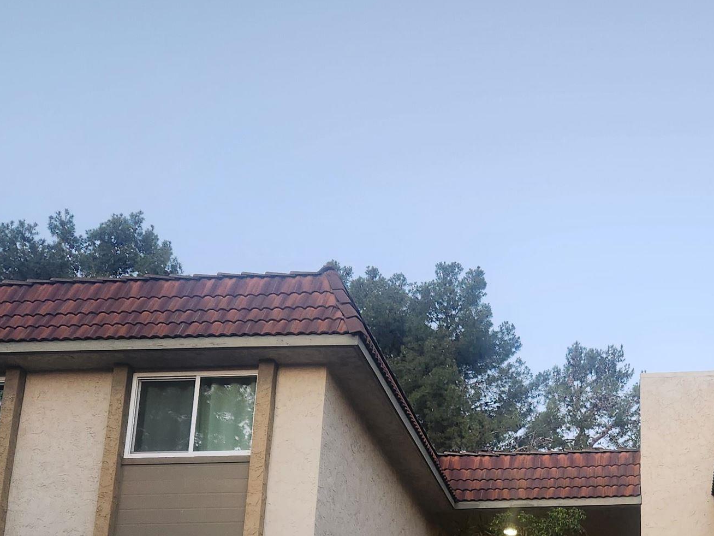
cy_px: 563
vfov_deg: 25.4
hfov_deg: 34.6
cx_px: 556
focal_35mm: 54
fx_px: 1114
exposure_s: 1/120
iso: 160
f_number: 1.8
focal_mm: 5.4
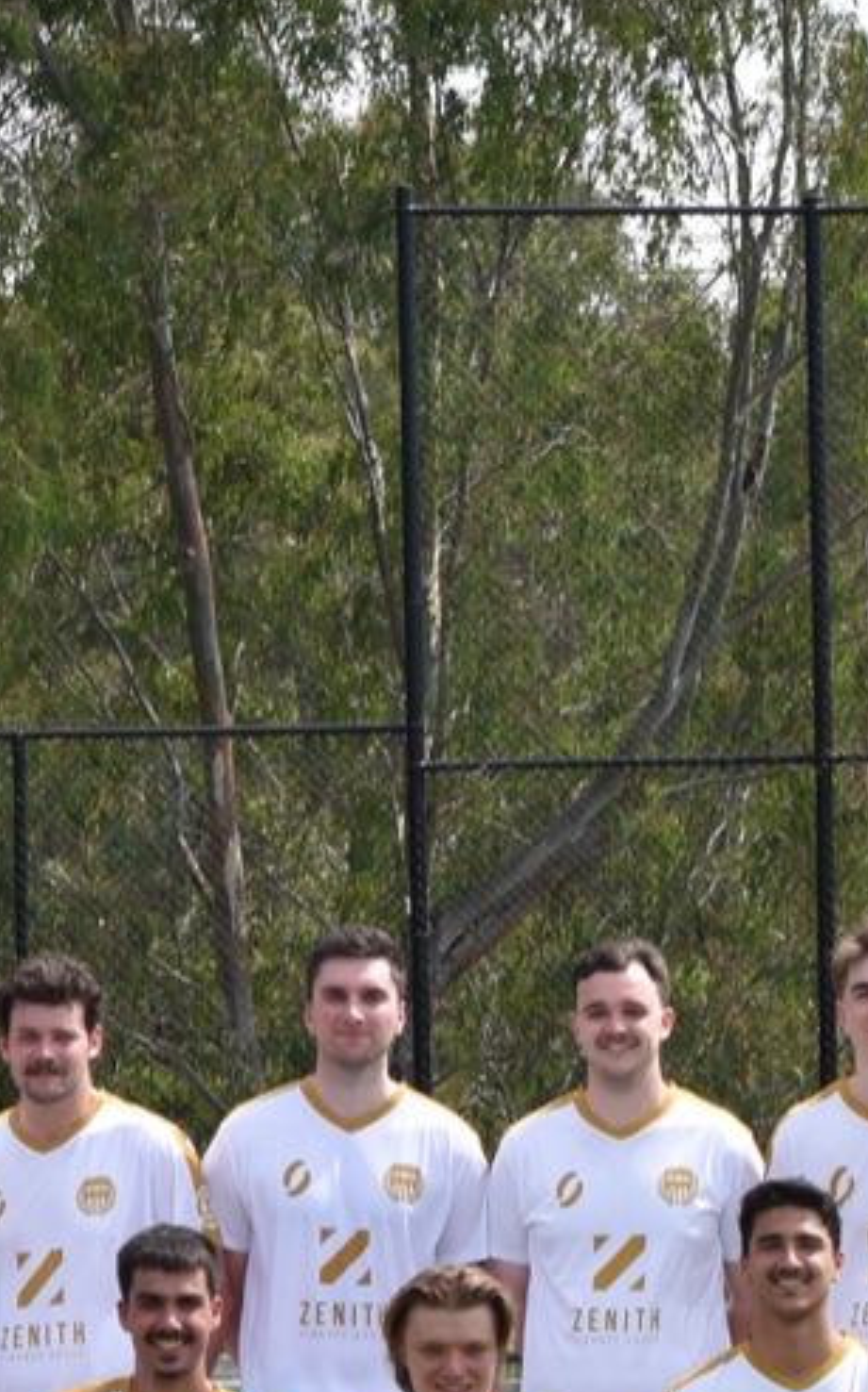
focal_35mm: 274
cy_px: 1086
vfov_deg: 7.7
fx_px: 10370
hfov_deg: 4.8
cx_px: -198
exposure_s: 1/320
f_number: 9
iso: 200
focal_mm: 55
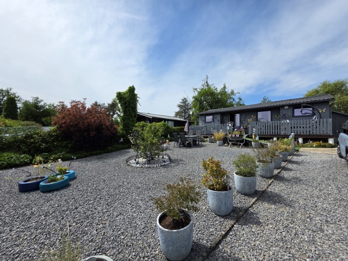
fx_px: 131
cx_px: 174
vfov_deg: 89.9
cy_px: 130
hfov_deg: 106.2
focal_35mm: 13
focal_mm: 2.2
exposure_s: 1/2760
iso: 40
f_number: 1.9
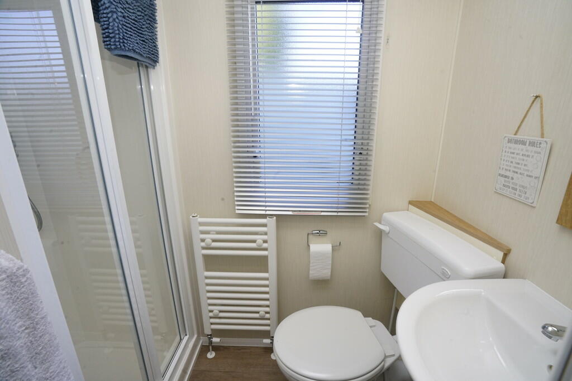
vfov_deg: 73.8
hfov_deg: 96.7
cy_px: 190
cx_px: 286
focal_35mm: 16
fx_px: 254
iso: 1600
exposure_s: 1/60
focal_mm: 16
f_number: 14
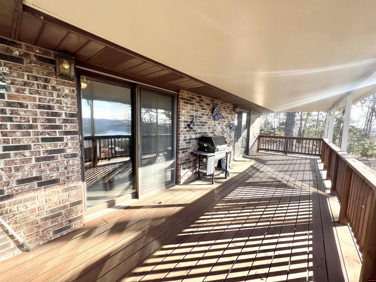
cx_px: 188
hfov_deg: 106.2
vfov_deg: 89.9
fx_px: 141
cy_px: 141
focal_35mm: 13
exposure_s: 1/267
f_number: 1.8
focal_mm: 1.57
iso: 32
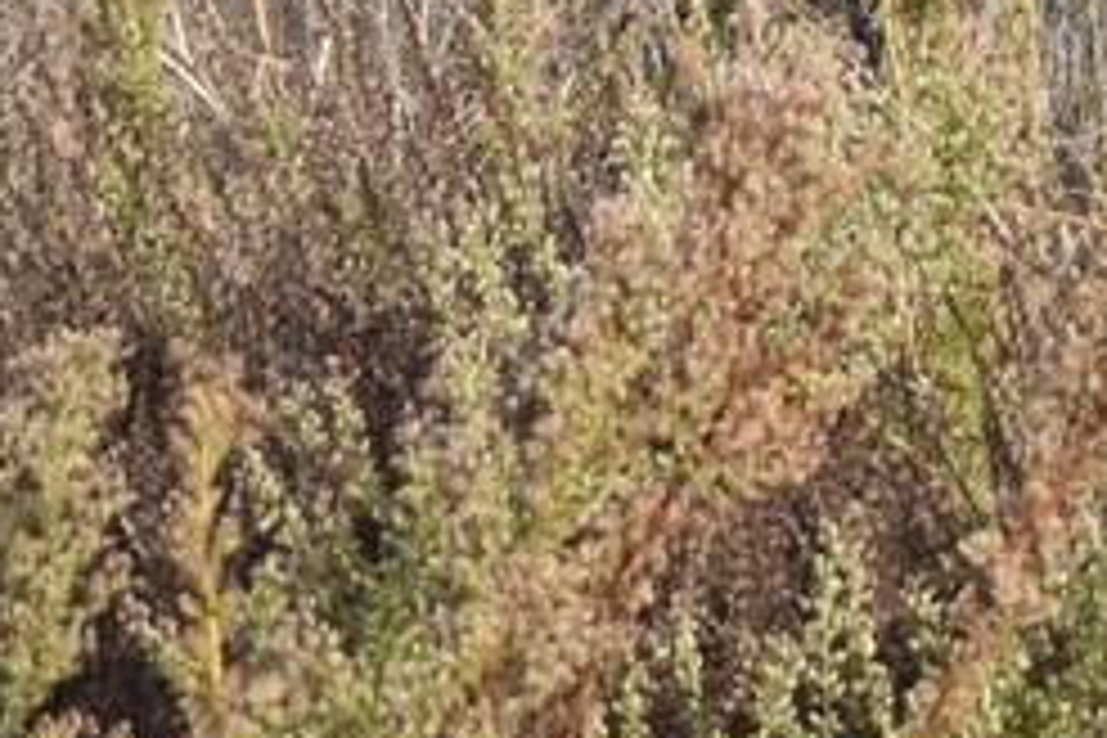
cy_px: -1618
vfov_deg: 2.4
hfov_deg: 3.6
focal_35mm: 569
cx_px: 2932
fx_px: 17509
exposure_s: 1/250
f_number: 6.3
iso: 200
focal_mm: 55
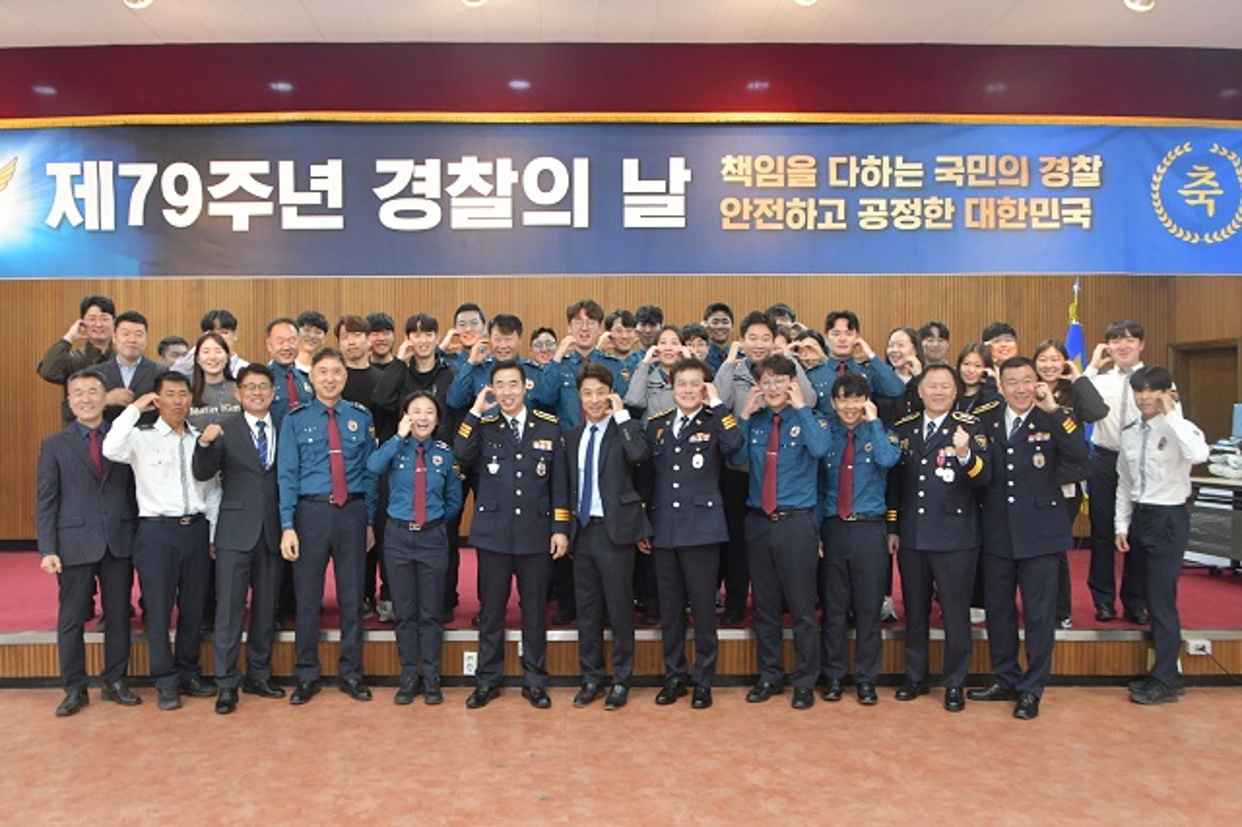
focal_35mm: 27
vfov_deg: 47.9
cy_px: 414
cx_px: 621
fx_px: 931
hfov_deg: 67.4
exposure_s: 1/100
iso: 2000
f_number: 4.5
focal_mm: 18
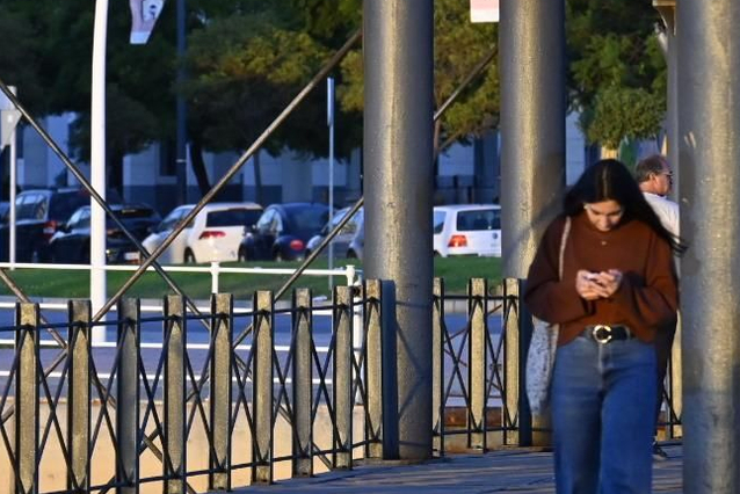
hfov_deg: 3.8
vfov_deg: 2.5
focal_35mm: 545
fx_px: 11213
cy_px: 308
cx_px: 339
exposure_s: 1/500
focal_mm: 145
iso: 1000
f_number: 5.3
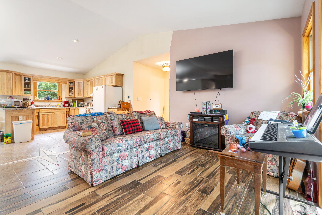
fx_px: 143
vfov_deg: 73.7
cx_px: 161
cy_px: 108
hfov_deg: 96.7
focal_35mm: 16
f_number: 9
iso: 100
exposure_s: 2.5
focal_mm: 16
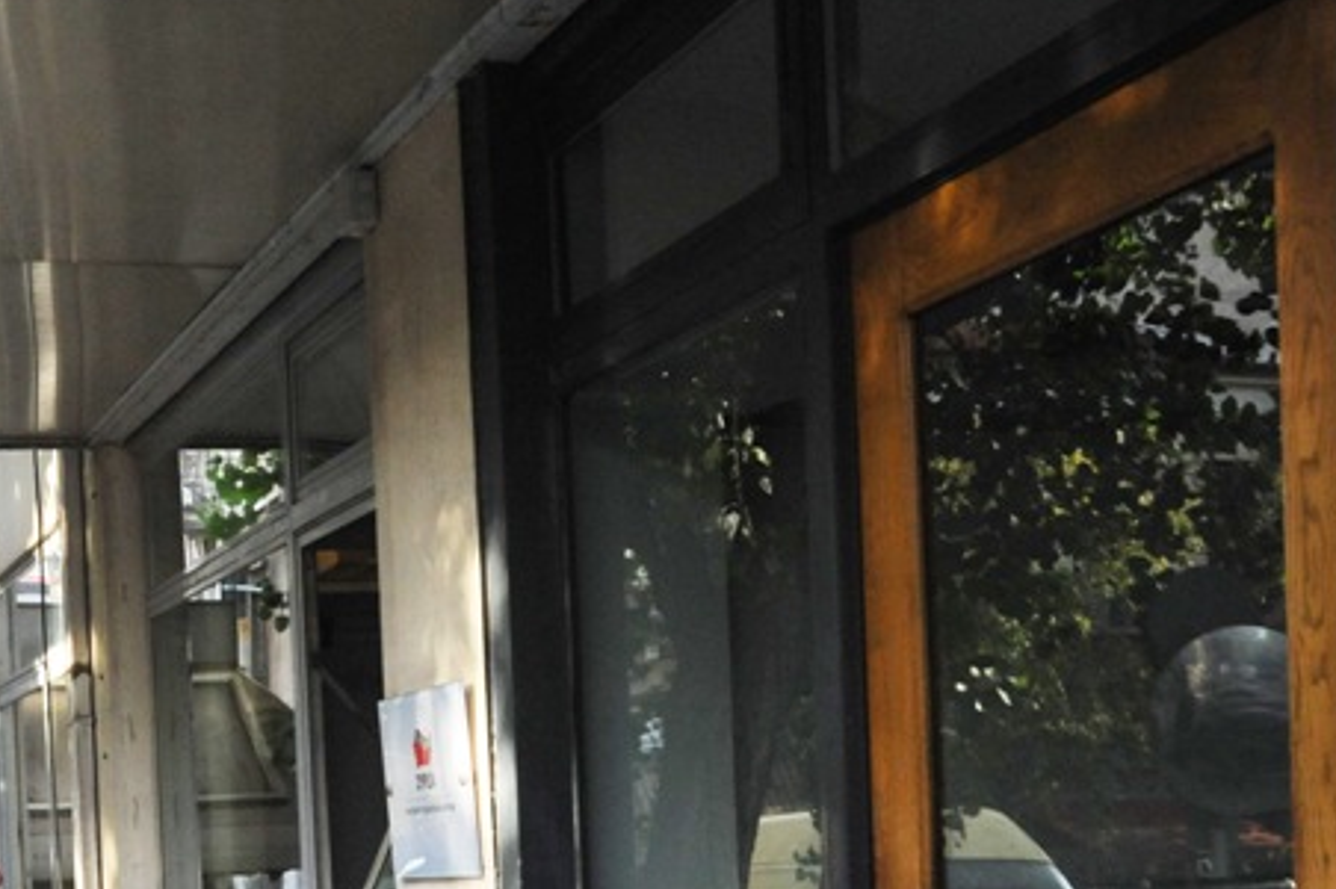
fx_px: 3190
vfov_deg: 15.5
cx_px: 316
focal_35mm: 86
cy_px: 961
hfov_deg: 23.4
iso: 2000
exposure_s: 1/640
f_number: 13
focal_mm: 38
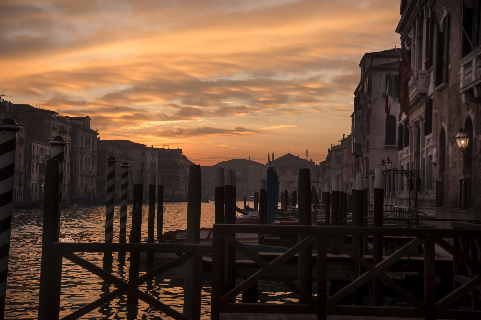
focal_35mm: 55
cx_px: 240
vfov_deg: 24.6
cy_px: 160
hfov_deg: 36.3
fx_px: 734
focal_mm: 55
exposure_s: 1/80
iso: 200
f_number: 5
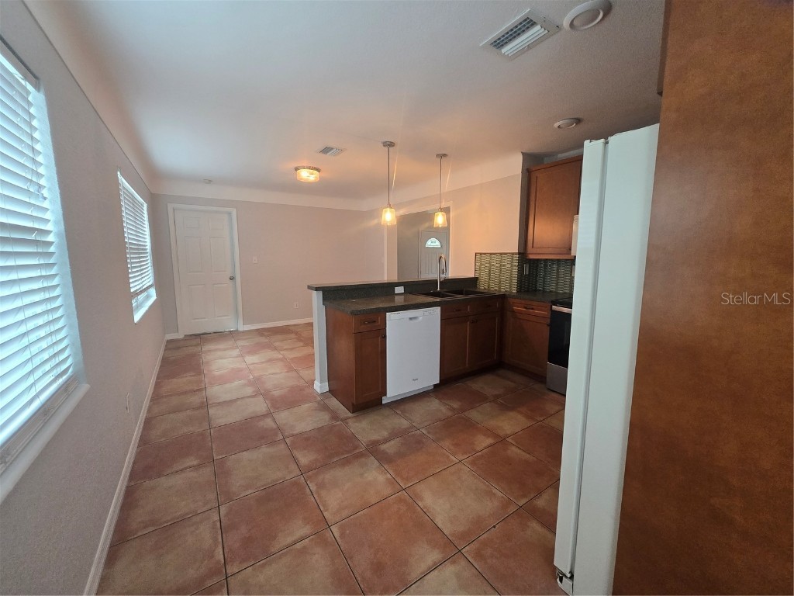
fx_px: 298
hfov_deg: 106.2
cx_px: 397
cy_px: 298
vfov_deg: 89.9
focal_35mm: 13
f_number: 2.2
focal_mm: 1.7
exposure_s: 1/60
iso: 200
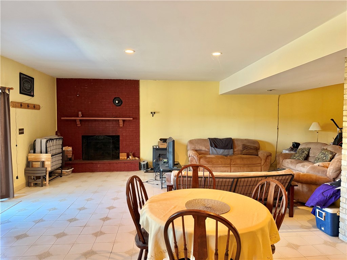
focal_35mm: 24
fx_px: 241
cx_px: 174
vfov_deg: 56.8
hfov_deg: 71.6
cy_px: 130
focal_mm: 6.76
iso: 320
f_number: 1.78
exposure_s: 1/60
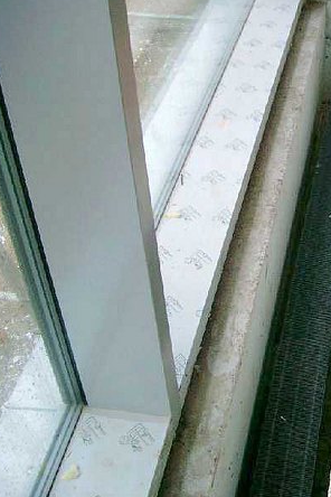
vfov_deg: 38.2
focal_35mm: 52
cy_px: 248
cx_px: 319
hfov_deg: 24.9
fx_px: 717
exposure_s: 1/50
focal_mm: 7.6
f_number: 2.6
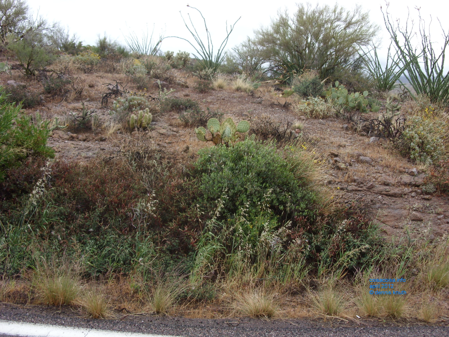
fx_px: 493
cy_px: 168
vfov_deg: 37.7
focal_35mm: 38
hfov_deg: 49.0
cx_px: 224
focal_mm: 6.3
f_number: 2.8
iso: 50
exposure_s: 1/284
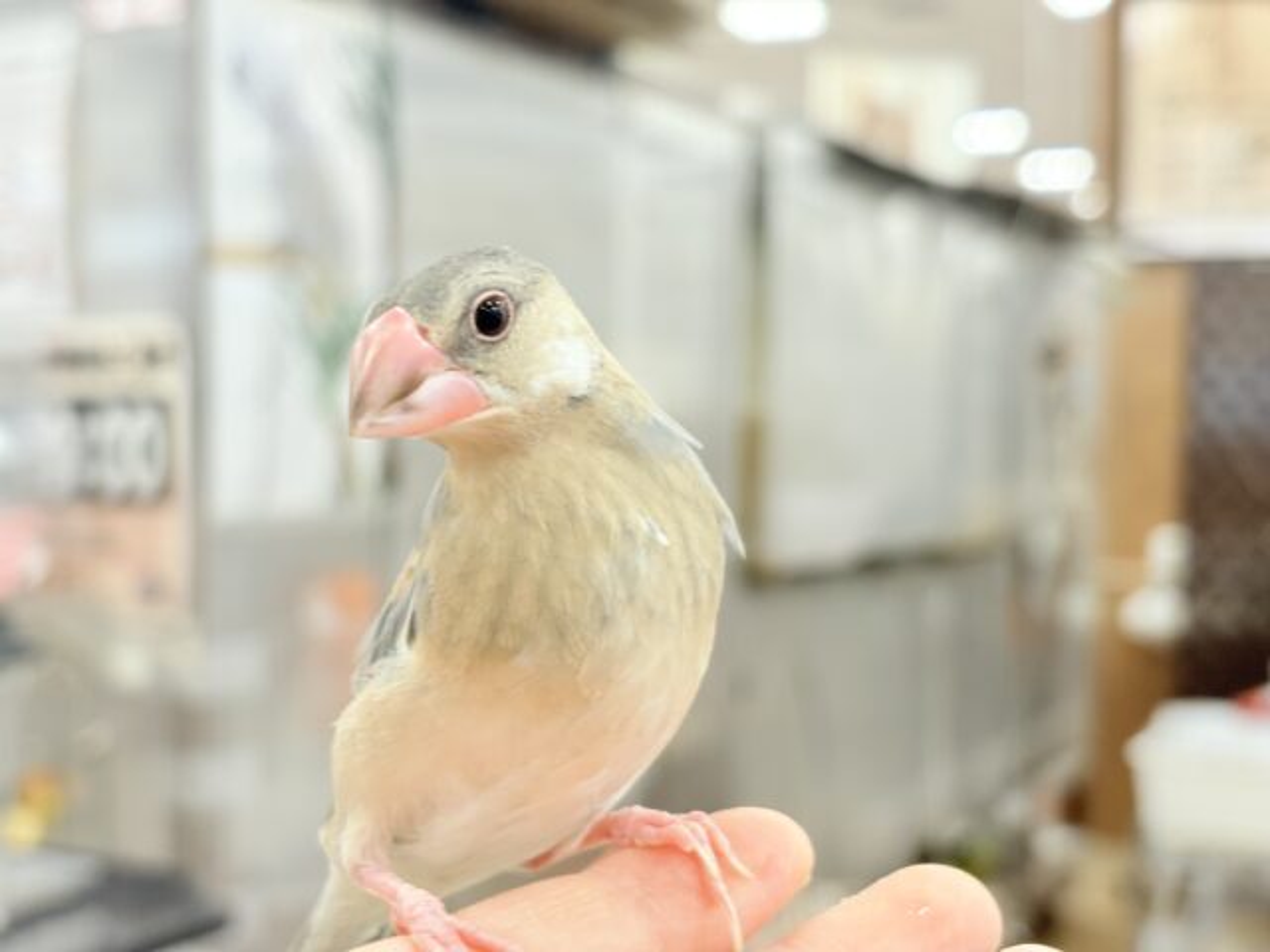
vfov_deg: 28.0
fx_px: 1908
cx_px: 635
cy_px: 476
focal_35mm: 52
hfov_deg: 36.8
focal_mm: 5.96
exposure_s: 1/50
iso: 64
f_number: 1.6
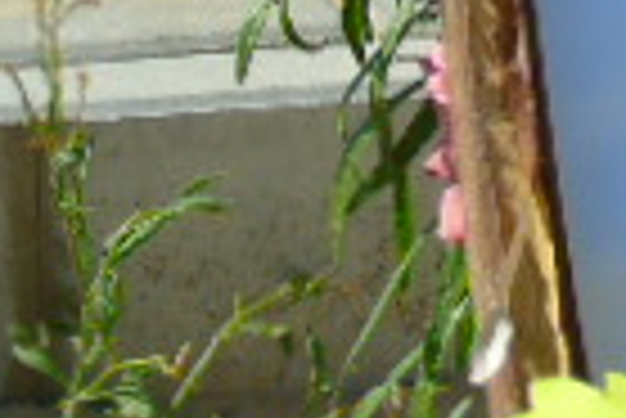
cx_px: 1130
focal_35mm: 516
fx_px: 8982
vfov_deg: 2.7
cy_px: -414
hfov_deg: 4.0
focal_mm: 19
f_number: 4.4
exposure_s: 1/500
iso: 80
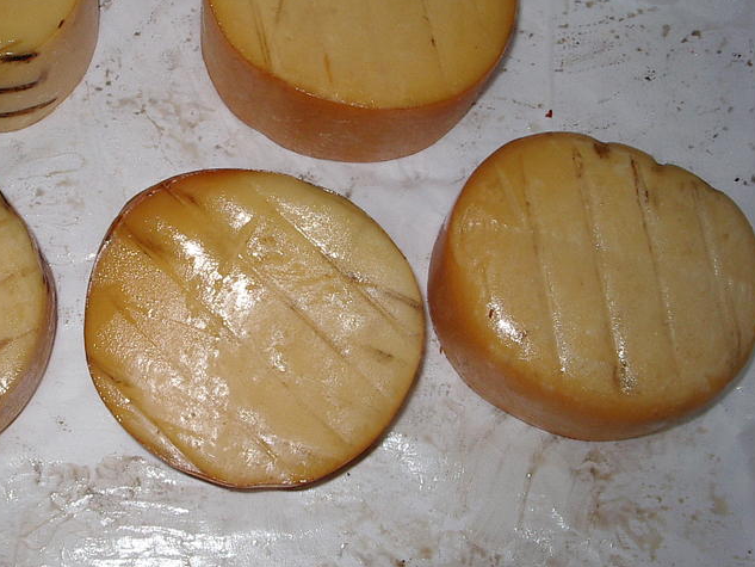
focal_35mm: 54
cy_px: 236
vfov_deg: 27.0
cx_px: 240
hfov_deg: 35.1
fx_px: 1178
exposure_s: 1/60
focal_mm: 5.8
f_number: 4.8
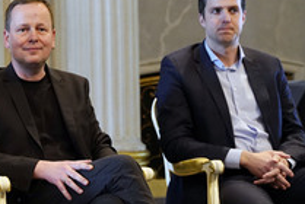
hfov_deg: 15.9
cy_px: 115
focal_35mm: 127
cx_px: 28
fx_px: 1077
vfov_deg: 10.8
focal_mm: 59
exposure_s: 1/125
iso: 3200
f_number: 4
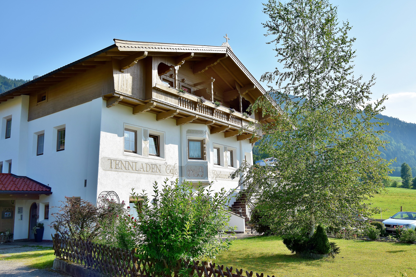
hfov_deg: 59.5
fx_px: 364
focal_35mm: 32
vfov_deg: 41.7
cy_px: 138
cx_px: 208
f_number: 9
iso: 200
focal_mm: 21
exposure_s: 1/320
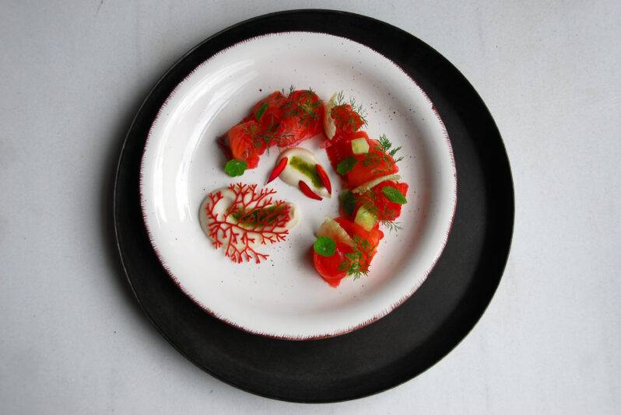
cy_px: 208
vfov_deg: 30.9
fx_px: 751
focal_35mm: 44
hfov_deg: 44.9
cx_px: 310
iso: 200
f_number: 5
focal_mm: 29
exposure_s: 1/200
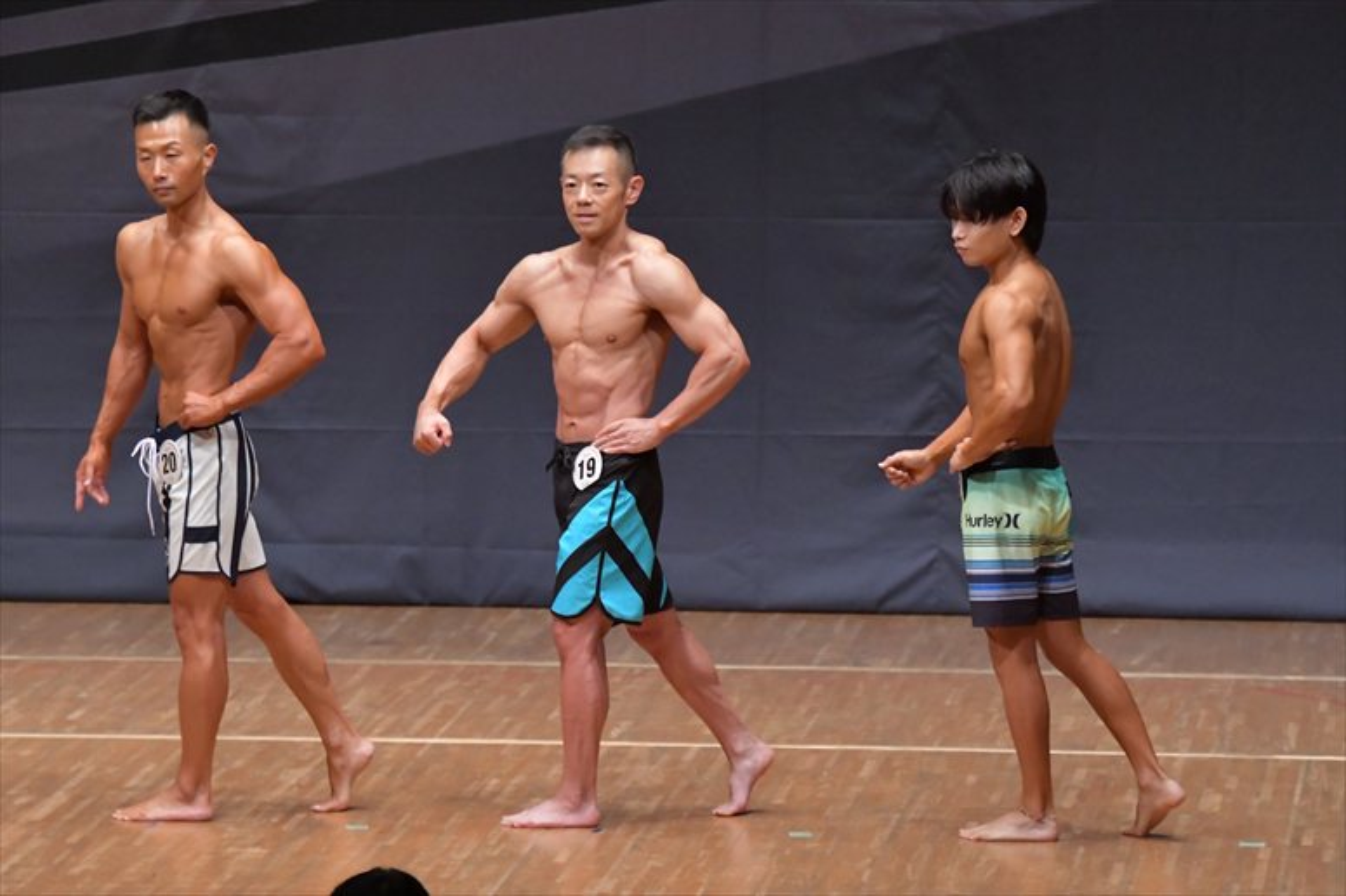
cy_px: 448
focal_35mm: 270
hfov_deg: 7.6
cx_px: 673
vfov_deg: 5.1
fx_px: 10090
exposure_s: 1/400
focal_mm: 180
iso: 6400
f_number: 5.6
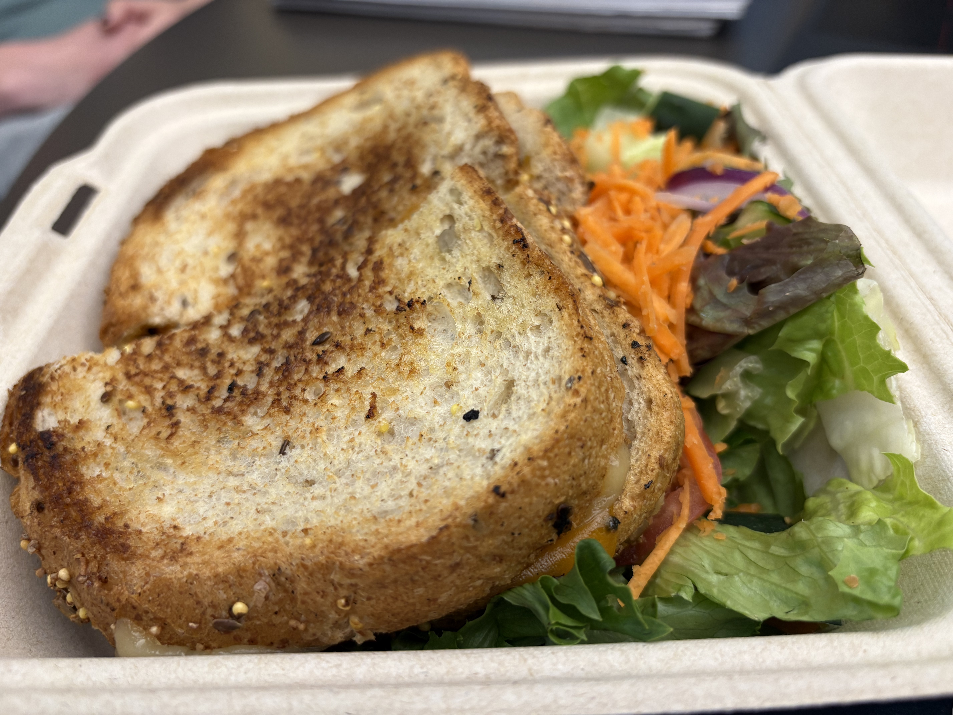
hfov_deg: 67.3
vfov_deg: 53.1
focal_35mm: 26
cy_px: 358
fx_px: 716
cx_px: 476
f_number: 1.6
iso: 125
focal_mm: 5.96
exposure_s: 1/60
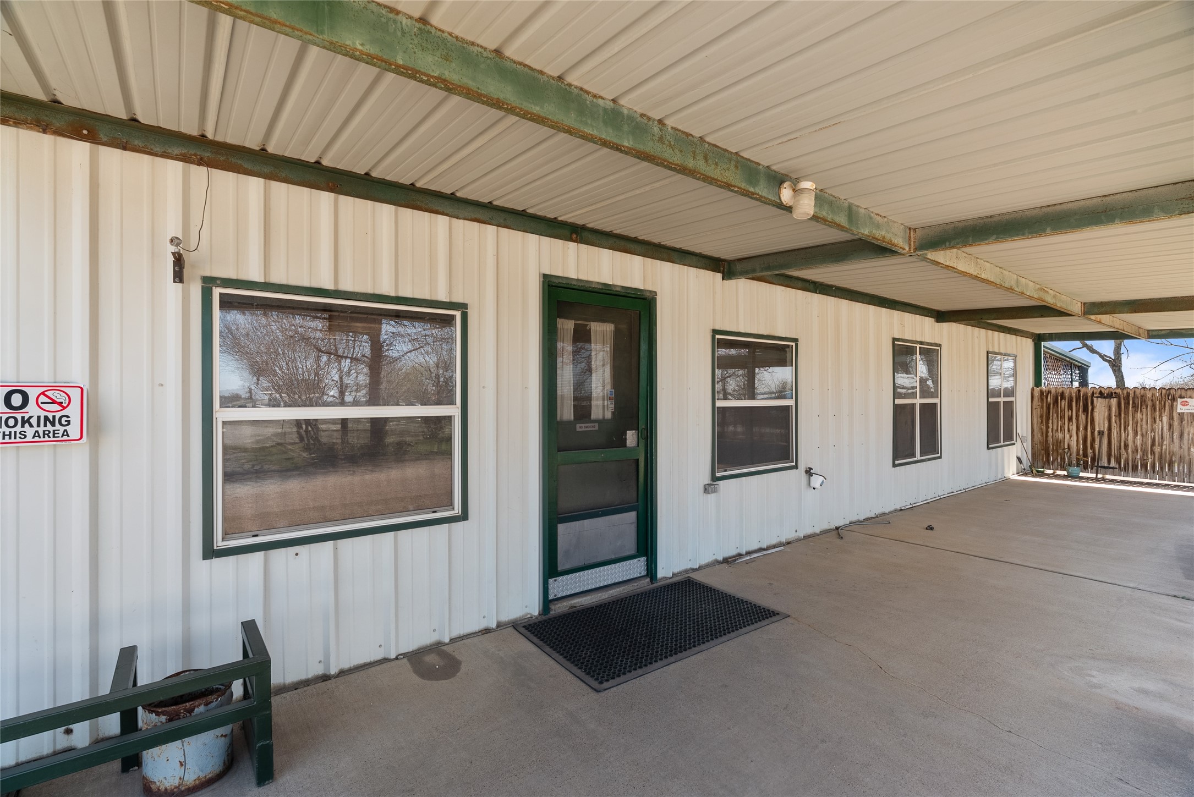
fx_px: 531
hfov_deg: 96.7
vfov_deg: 73.8
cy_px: 398
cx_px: 597
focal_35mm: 16
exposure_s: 1/25
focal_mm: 16
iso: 100
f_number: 7.1
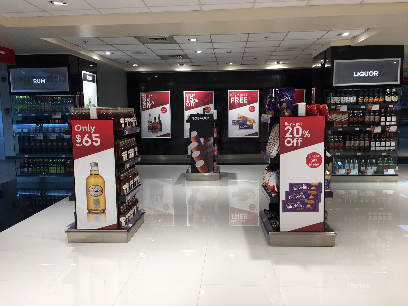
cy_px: 153
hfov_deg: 61.7
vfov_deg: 48.2
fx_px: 342
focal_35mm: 29
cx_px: 204
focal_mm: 4.15
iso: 25
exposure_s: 1/50
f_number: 2.2
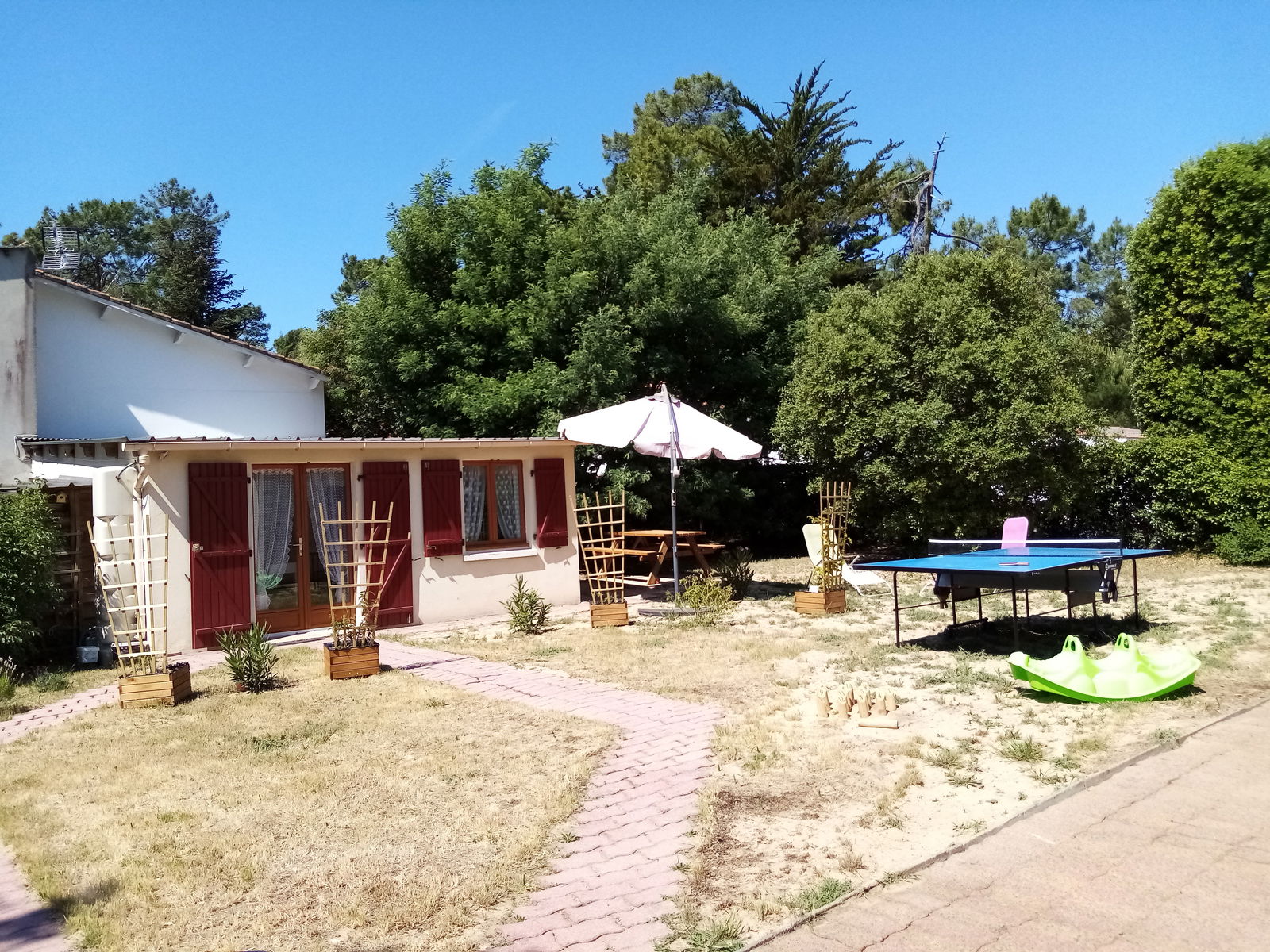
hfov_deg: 67.3
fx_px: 954
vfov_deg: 53.1
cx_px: 635
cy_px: 476
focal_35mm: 26
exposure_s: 1/1258
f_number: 1.8
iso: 108
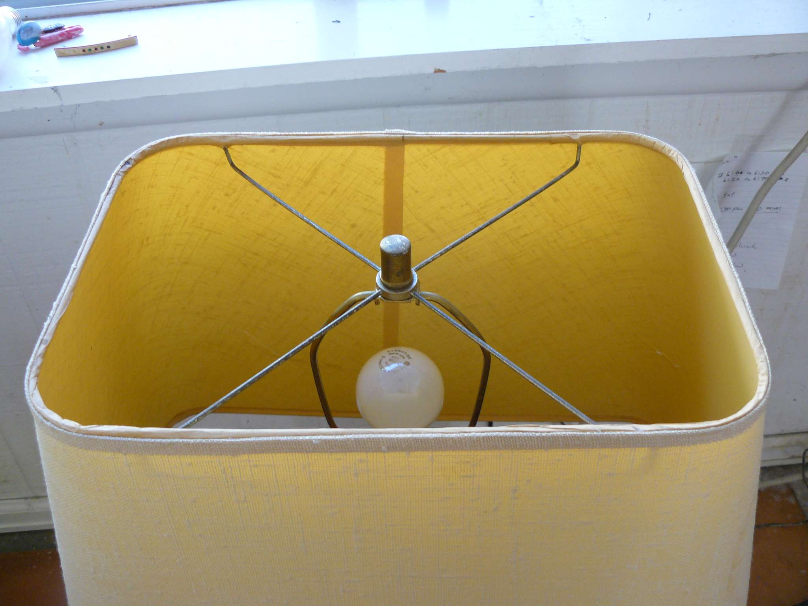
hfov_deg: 51.4
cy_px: 303
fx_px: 840
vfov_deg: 39.7
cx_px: 404
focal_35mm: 36
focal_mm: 6
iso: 160
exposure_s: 1/30
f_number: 2.8
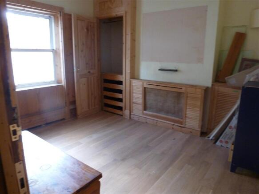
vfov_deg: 56.8
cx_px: 130
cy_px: 97
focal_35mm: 24
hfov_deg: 71.6
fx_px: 180
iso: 400
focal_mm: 4.3
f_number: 3.3
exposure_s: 1/50
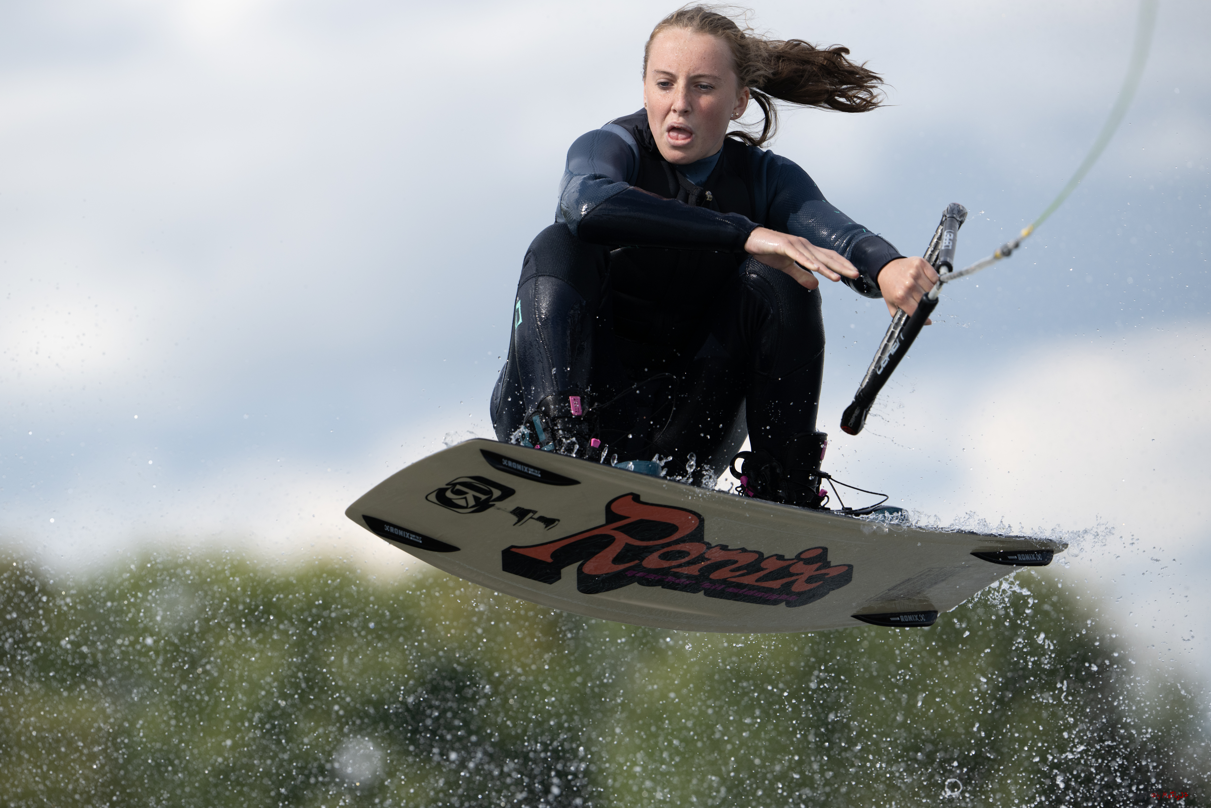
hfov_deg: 5.2
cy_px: 404
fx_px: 13455
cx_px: 606
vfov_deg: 3.4
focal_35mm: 400
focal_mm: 400
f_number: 5
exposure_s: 1/2500
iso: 320
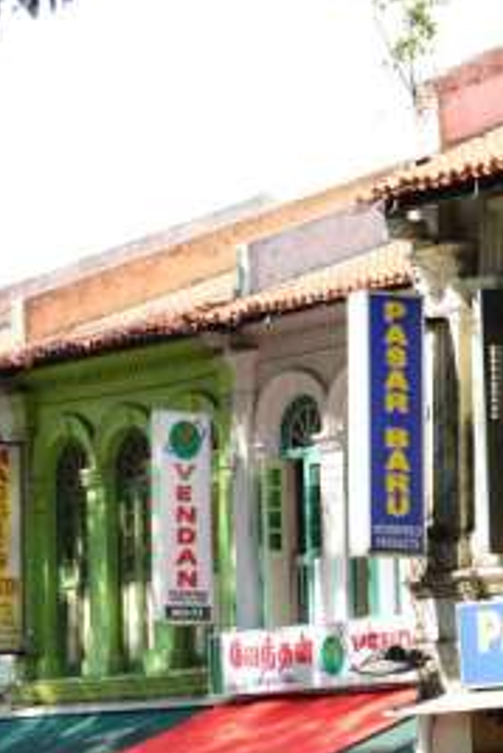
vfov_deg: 11.4
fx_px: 3746
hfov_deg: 7.7
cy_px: 635
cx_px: 461
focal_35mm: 179
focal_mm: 60
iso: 100
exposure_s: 1/80
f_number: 4.5
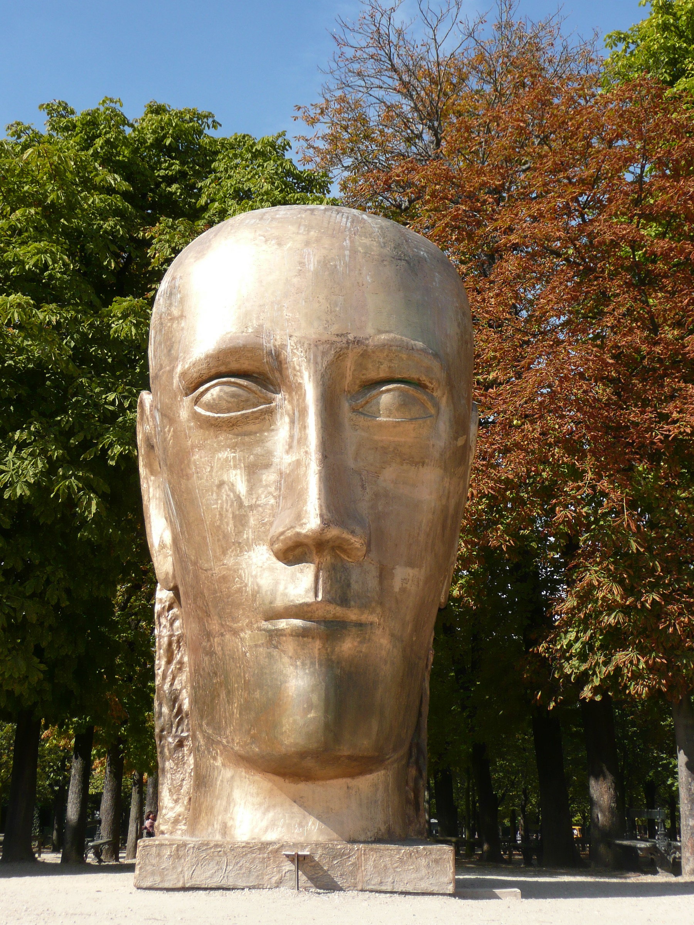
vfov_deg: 39.7
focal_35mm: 48
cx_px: 347
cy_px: 462
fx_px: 1283
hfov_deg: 30.3
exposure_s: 1/500
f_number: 4.2
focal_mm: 7.8
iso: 100
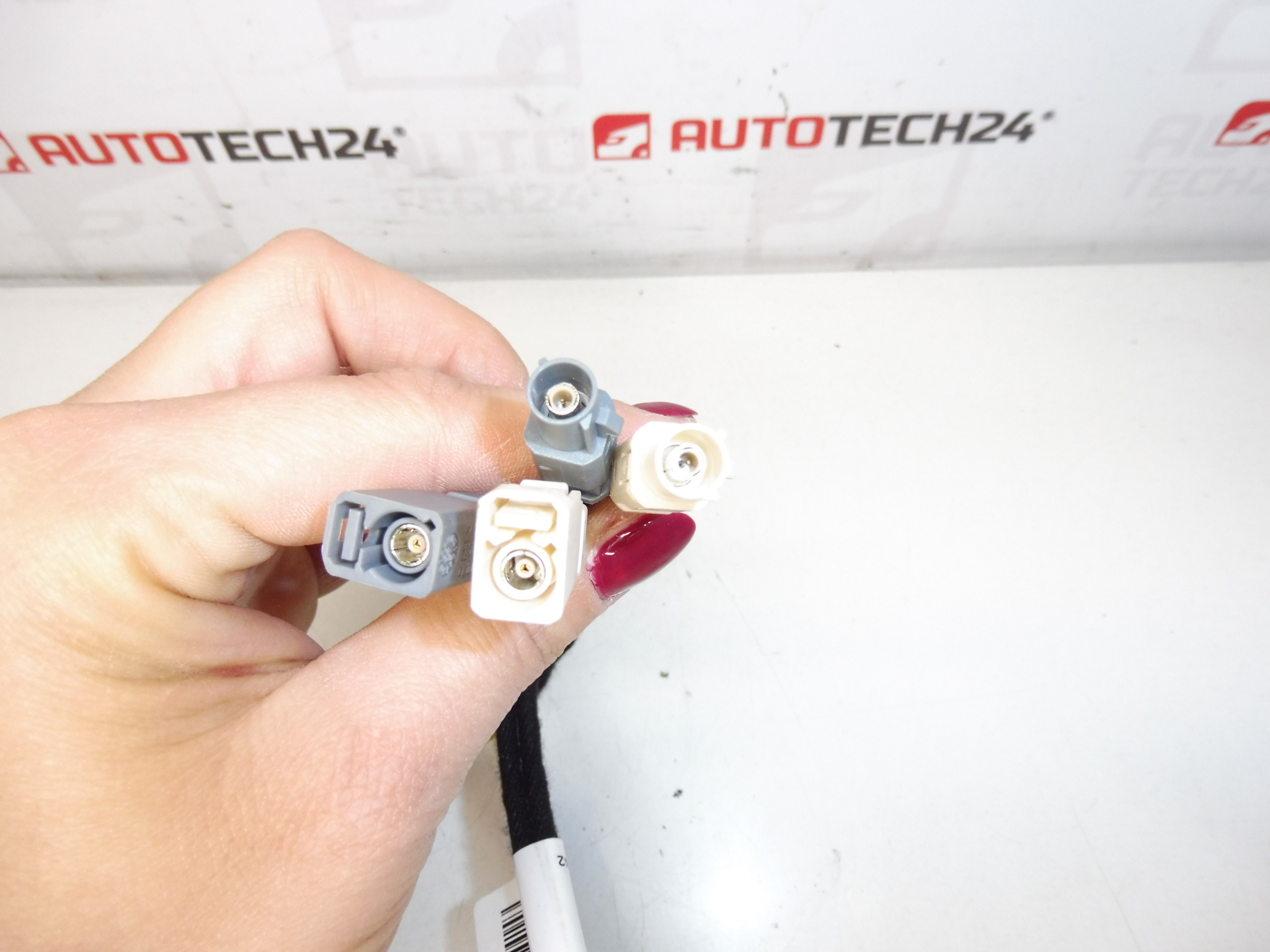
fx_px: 881
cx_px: 635
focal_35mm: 24
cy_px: 476
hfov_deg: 71.6
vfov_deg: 56.8
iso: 200
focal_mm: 4.3
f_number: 3.5
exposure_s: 1/125
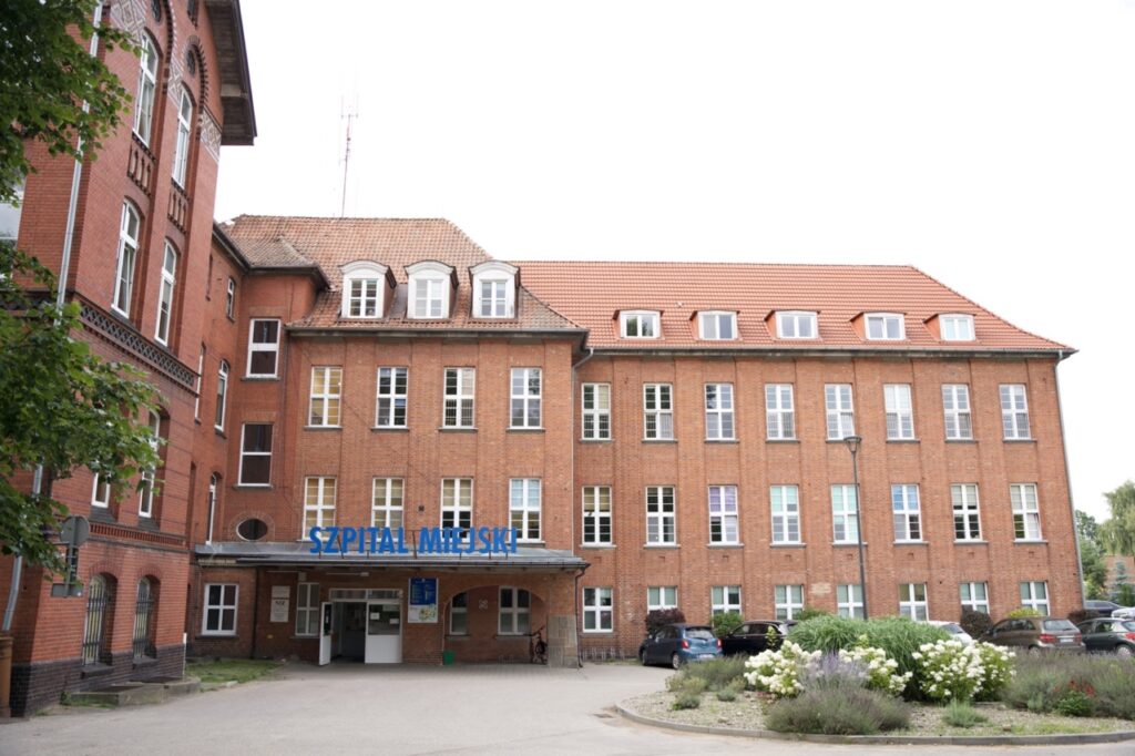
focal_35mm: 30
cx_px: 568
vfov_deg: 43.8
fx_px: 939
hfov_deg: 62.3
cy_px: 378
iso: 250
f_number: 2.8
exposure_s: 1/250
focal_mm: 29.8
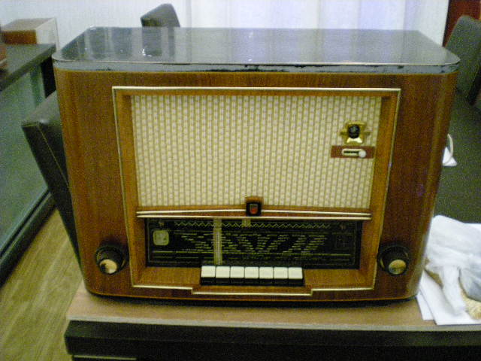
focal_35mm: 38
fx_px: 528
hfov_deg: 49.0
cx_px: 240
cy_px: 180
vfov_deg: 37.7
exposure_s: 1/3.9
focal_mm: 6.3
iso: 800
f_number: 3.1
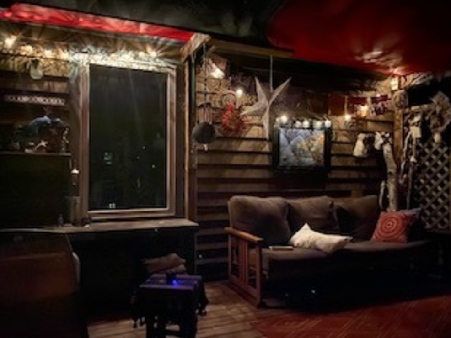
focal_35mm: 27
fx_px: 352
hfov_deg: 65.3
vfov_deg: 51.4
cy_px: 173
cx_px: 221
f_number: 1.8
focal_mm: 4.25
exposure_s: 1/4
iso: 5000
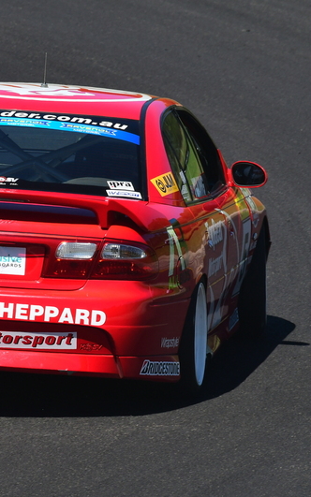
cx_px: -11
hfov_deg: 1.4
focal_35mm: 968
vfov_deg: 2.2
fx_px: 13124
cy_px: 248
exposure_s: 1/640
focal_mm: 420
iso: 500
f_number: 13
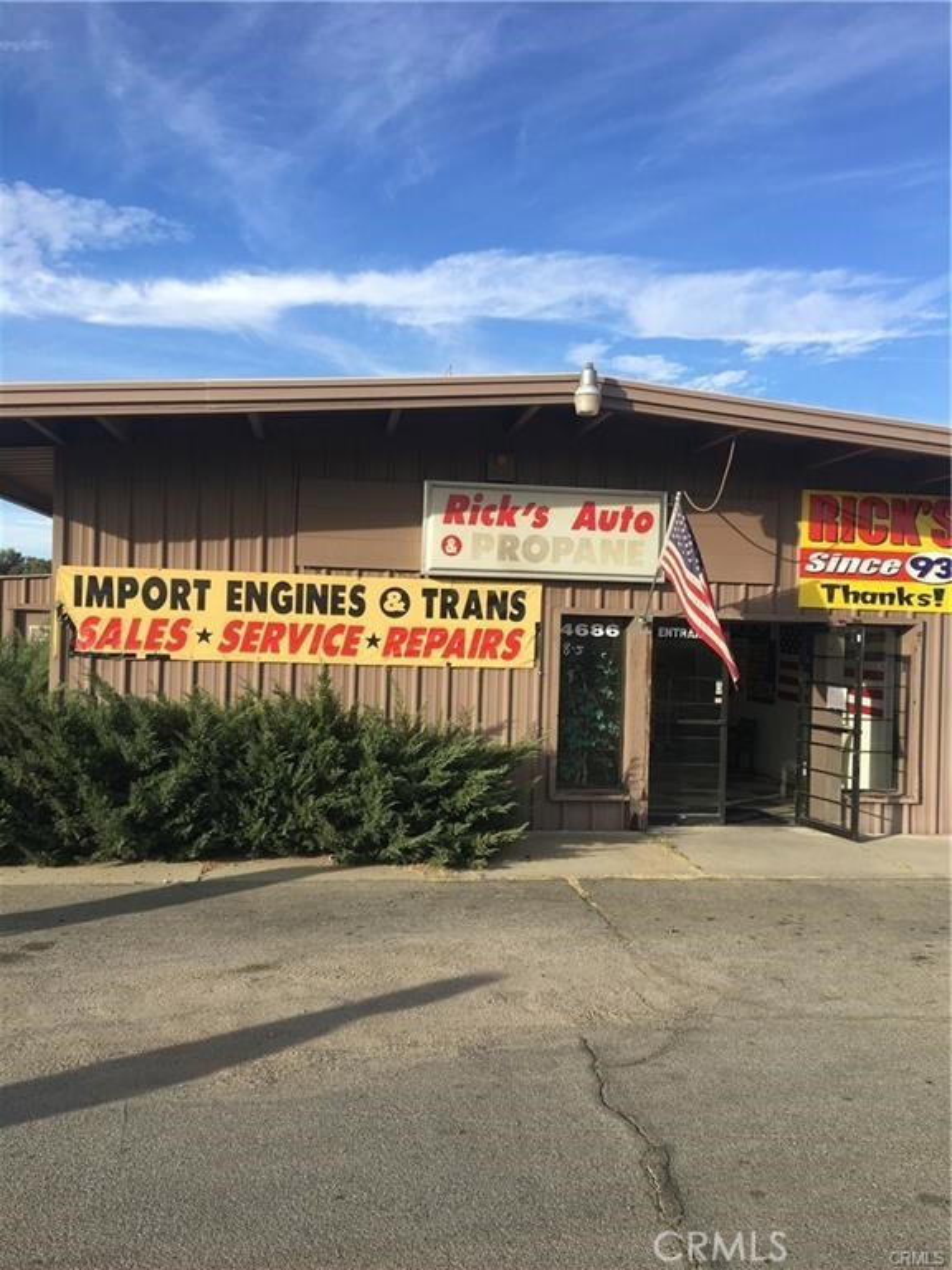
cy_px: 635
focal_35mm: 29
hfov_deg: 48.2
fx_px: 1063
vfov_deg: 61.7
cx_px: 476
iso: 25
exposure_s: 1/927
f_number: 2.2
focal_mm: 4.15
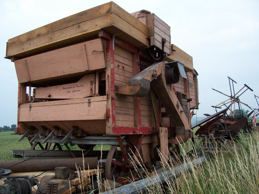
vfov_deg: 41.8
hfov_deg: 54.0
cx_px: 130
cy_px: 97
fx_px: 254
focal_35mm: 34
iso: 80
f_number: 2.7
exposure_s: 1/612
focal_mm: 5.6
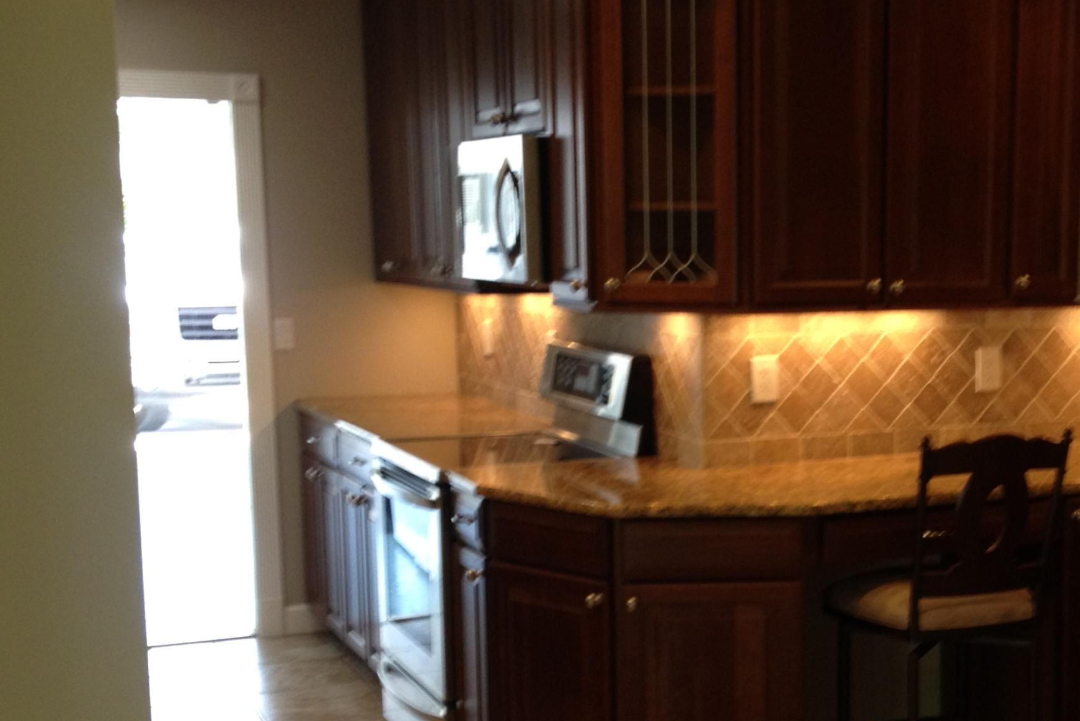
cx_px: 814
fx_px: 1890
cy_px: 510
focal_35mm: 63
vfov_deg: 21.5
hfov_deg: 31.3
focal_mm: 4.28
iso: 100
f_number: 2.4
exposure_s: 1/20
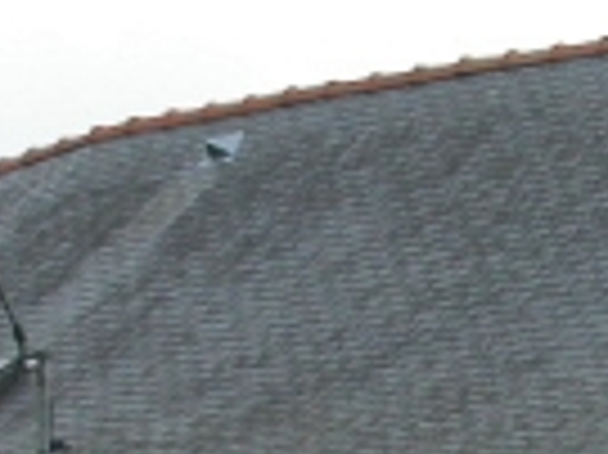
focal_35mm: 192
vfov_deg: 7.6
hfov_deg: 10.3
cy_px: 611
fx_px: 3369
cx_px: 549
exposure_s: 1/212
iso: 100
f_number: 6
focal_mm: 7.85
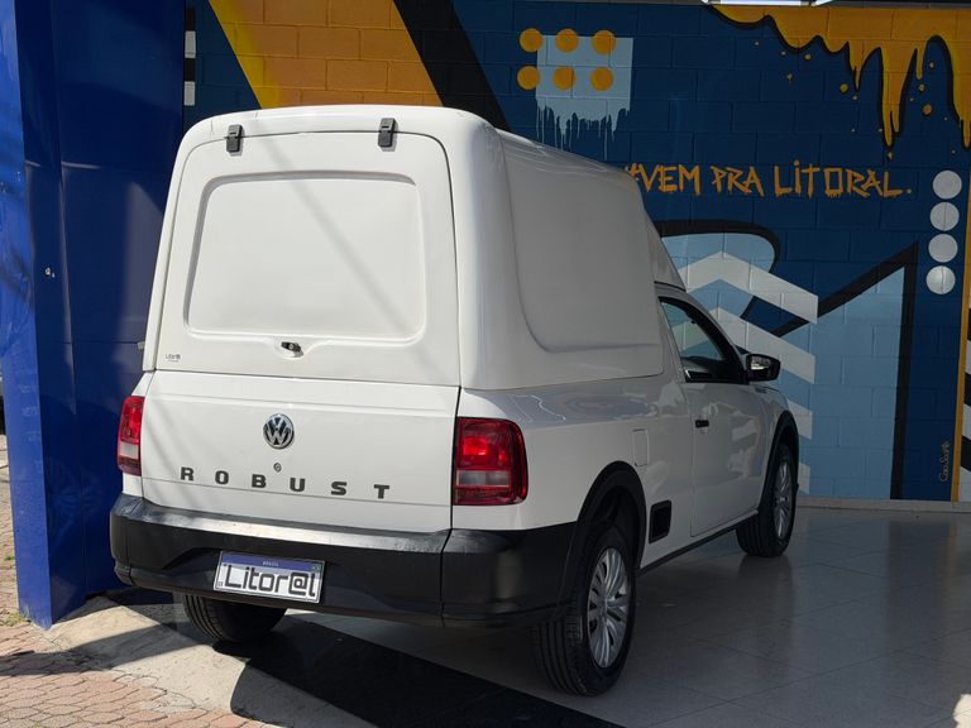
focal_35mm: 48
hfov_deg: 39.7
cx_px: 486
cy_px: 364
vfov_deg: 30.3
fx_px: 1346
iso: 80
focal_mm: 6.76
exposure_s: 1/9901
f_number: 1.78
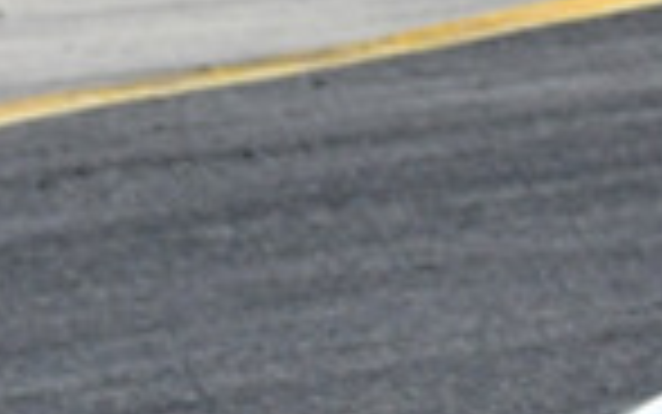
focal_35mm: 2834
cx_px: 1504
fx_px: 51150
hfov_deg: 0.7
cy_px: 572
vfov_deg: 0.5
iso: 800
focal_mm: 340
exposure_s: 1/640
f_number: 10
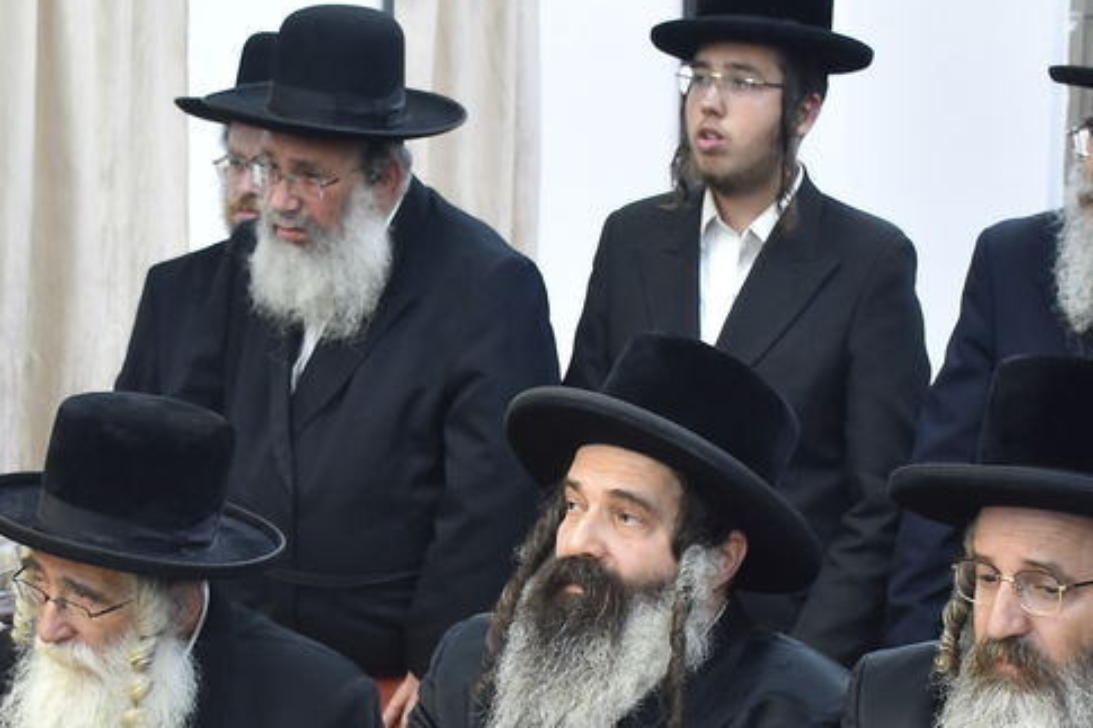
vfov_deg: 13.0
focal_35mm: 104
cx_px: 489
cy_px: 717
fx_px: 3156
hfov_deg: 19.6
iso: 1250
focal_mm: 24
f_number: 5.6
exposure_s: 1/60
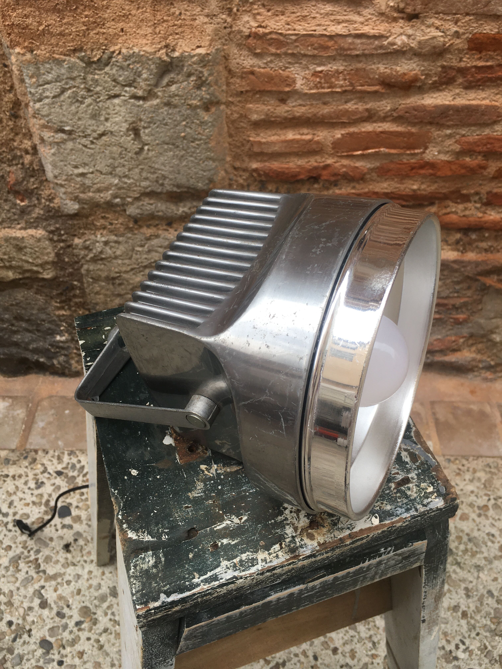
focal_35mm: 29
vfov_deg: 61.7
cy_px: 334
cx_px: 251
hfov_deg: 48.2
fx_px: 561
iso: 25
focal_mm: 4.15
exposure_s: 1/356
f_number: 2.2
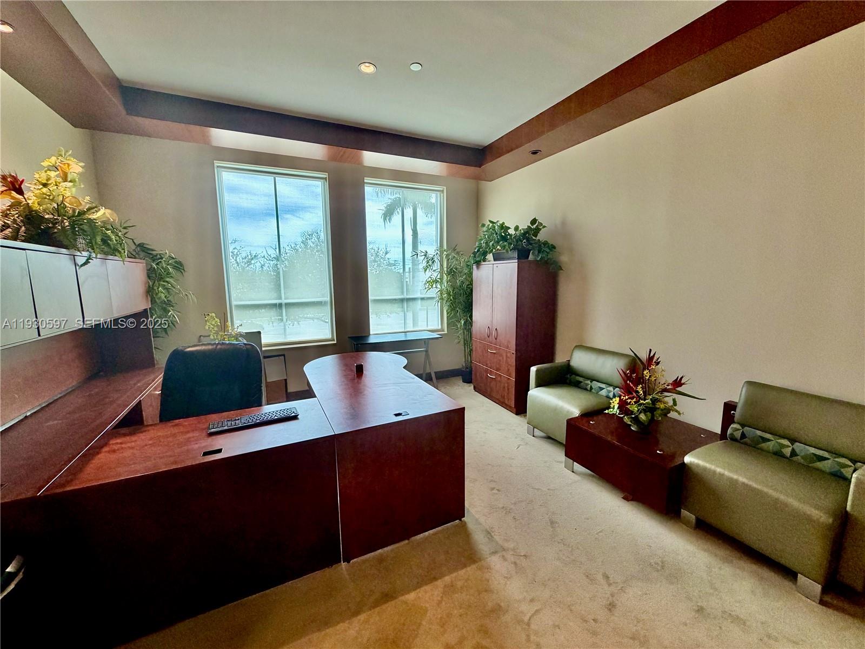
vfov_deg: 85.7
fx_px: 350
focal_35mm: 14
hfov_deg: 102.1
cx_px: 432
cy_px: 324
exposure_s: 1/116
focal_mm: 2.22
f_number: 2.2
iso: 320
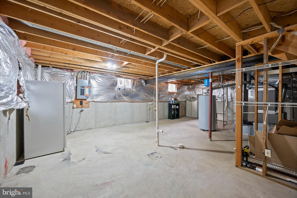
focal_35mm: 14
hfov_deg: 104.3
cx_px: 148
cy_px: 99
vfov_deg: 81.2
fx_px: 115
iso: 250
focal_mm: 14
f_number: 8
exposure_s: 2.5
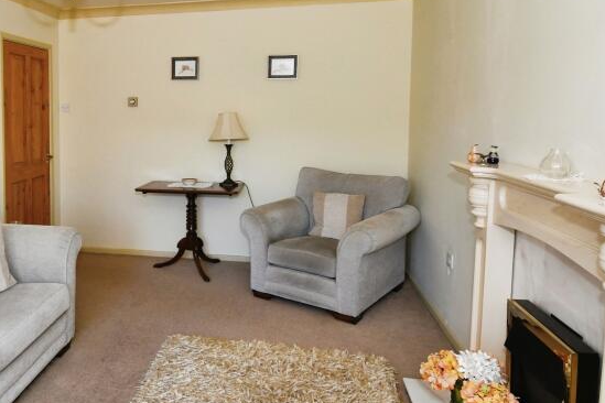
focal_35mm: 28
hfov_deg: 62.8
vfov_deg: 46.2
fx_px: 471
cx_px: 174
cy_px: 167
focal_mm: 10
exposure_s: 1/60
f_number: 7.1
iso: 800
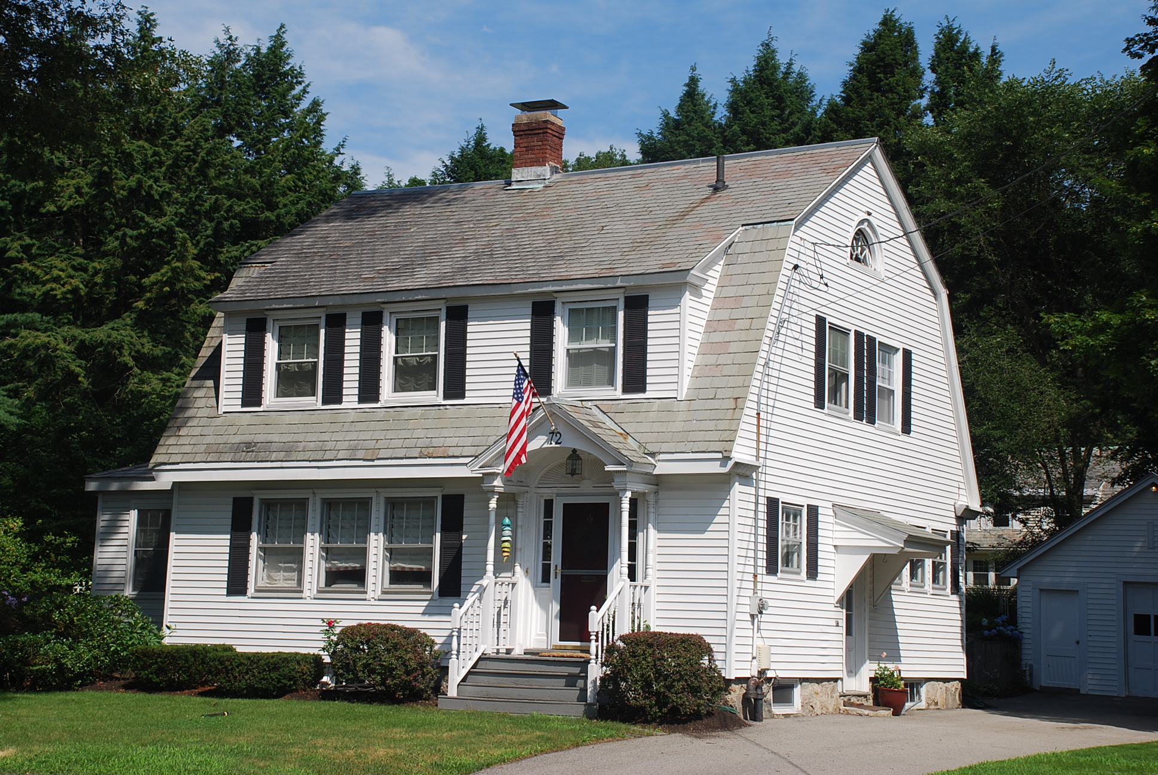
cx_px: 579
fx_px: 1932
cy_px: 388
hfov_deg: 33.4
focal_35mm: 60
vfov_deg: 22.7
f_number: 9
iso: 100
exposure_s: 1/320
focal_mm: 40
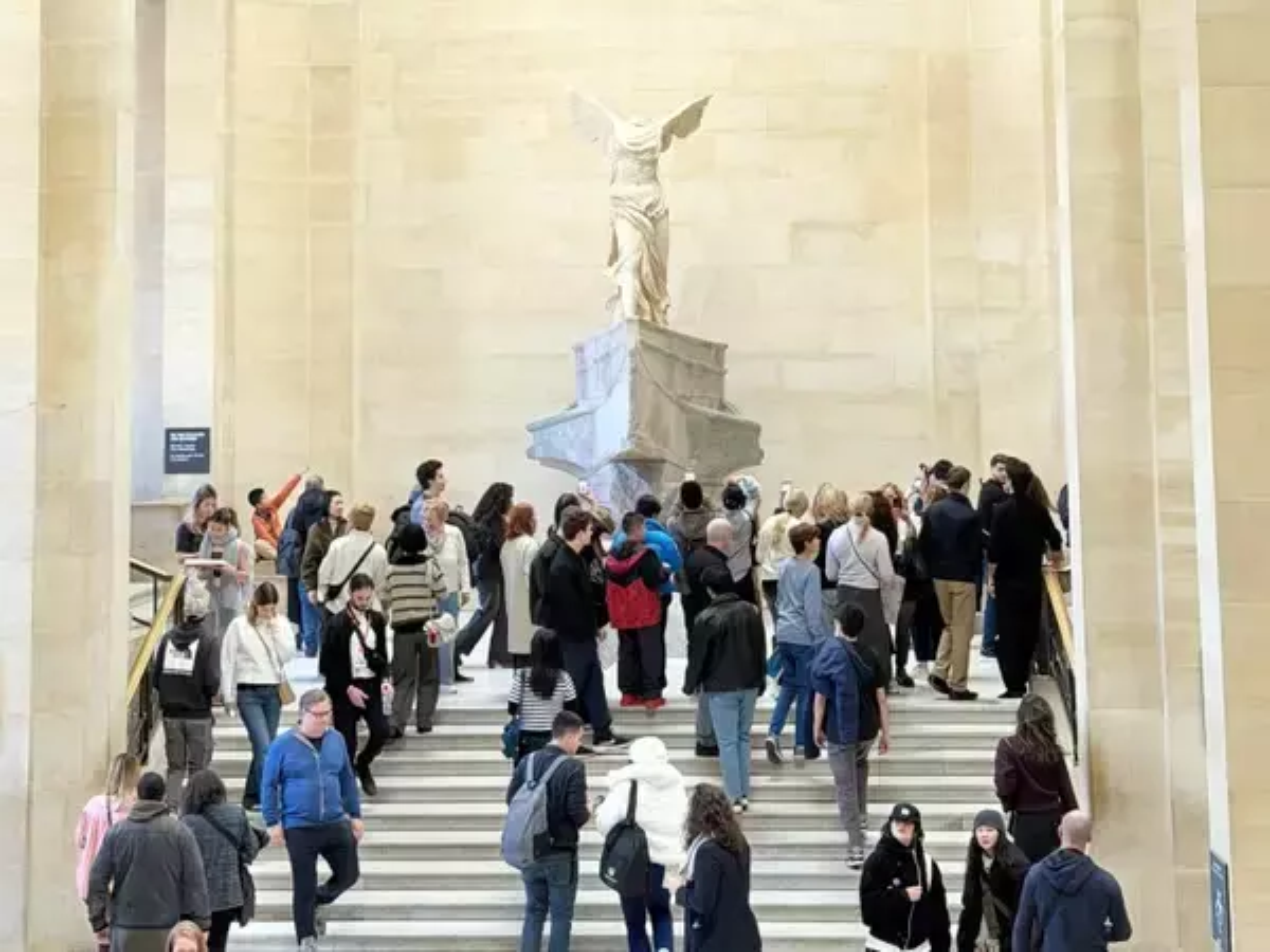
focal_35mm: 48
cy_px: 476
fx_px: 1761
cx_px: 635
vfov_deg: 30.3
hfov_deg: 39.7
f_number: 1.78
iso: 100
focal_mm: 6.76
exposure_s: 1/103
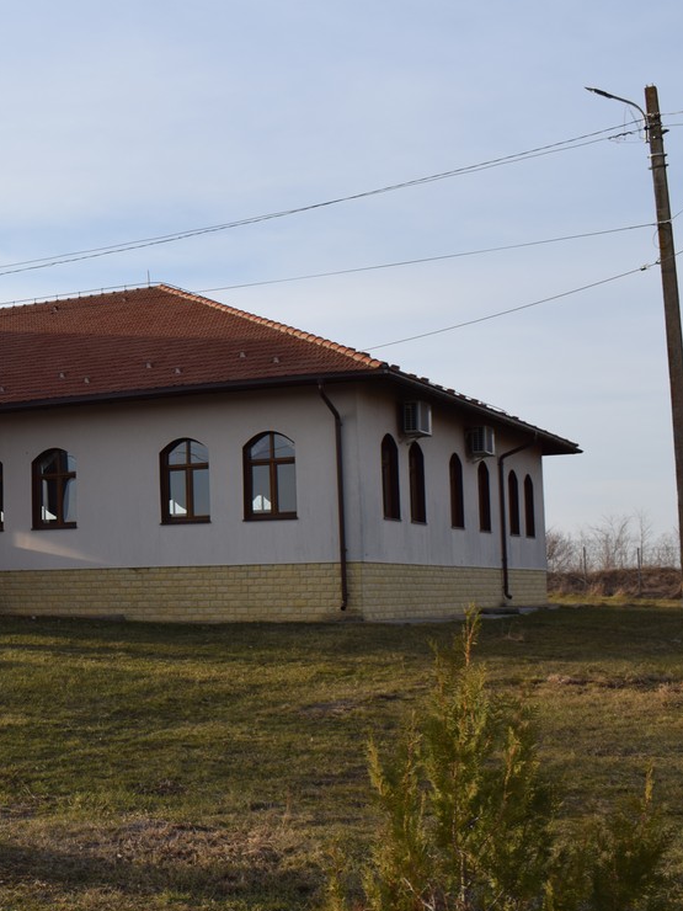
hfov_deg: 25.6
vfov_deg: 35.7
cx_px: -18
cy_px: 446
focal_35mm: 54
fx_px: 1415
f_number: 9
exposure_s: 1/200
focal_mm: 23
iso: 100
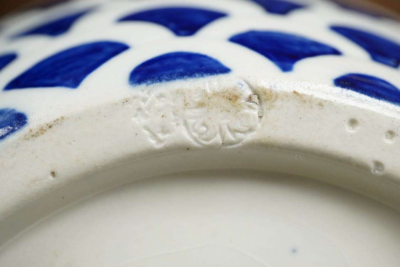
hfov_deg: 43.6
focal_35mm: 45
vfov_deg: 29.9
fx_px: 500
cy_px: 134
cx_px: 200
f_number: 10
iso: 2500
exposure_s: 1/160
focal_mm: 30
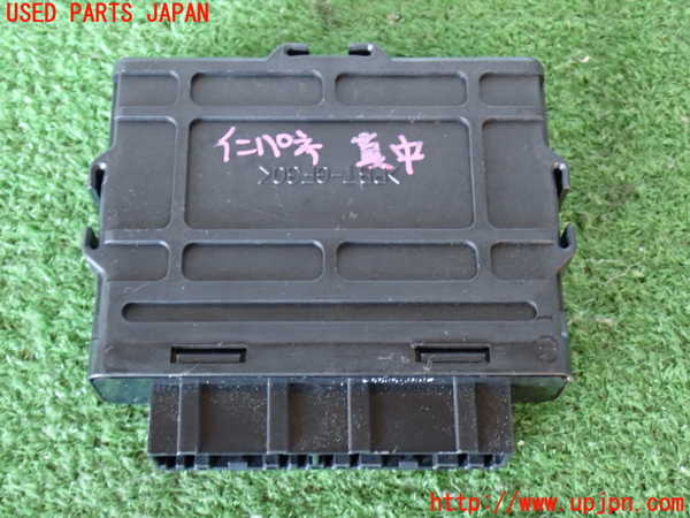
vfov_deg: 27.0
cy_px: 259
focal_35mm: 54
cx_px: 345
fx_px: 1076
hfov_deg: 35.5
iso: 800
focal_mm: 9.65
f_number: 3.3
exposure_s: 1/20
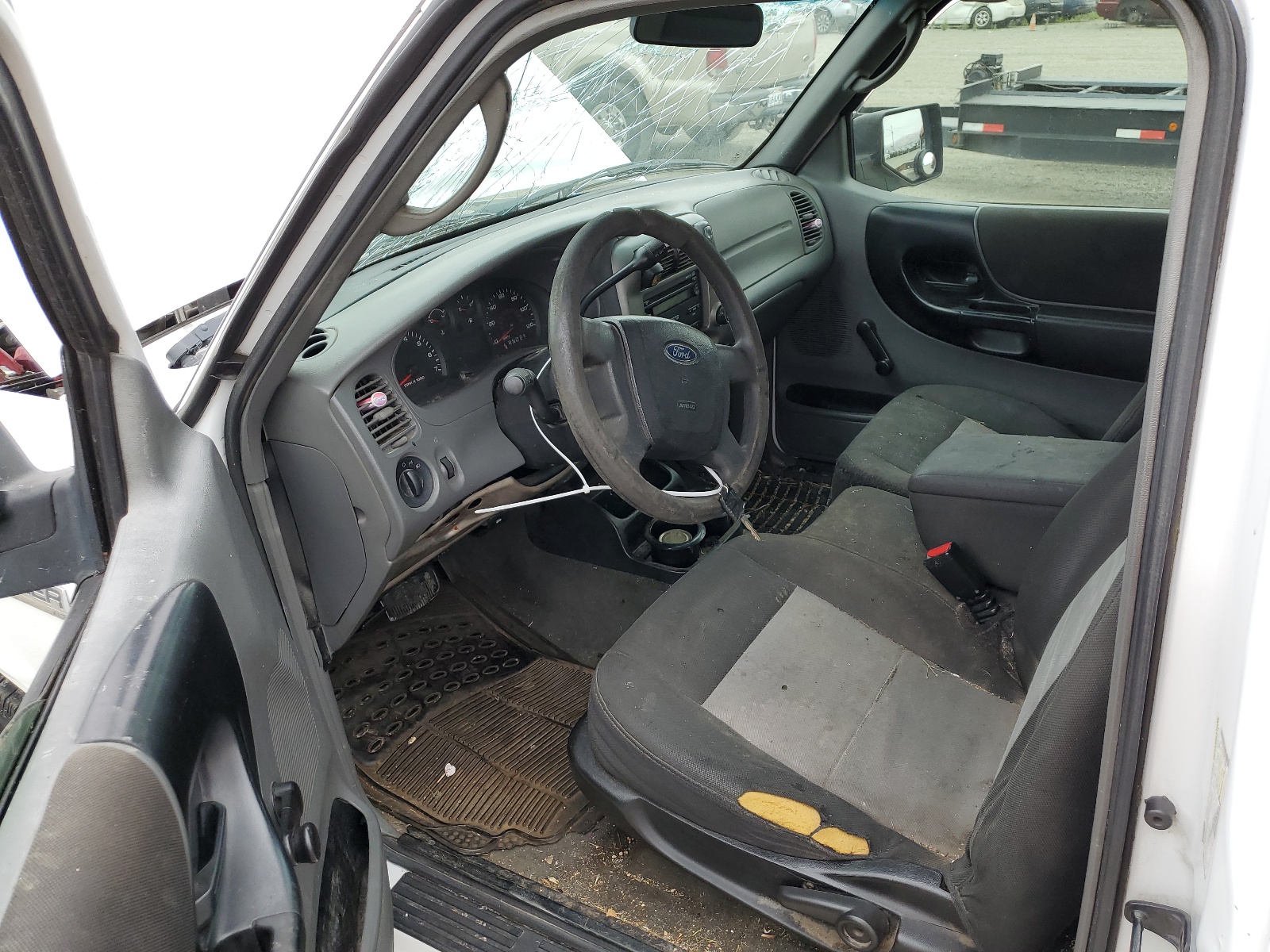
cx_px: 635
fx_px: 954
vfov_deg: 53.1
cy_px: 476
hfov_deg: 67.3
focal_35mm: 26
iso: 50
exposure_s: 1/286
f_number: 1.5
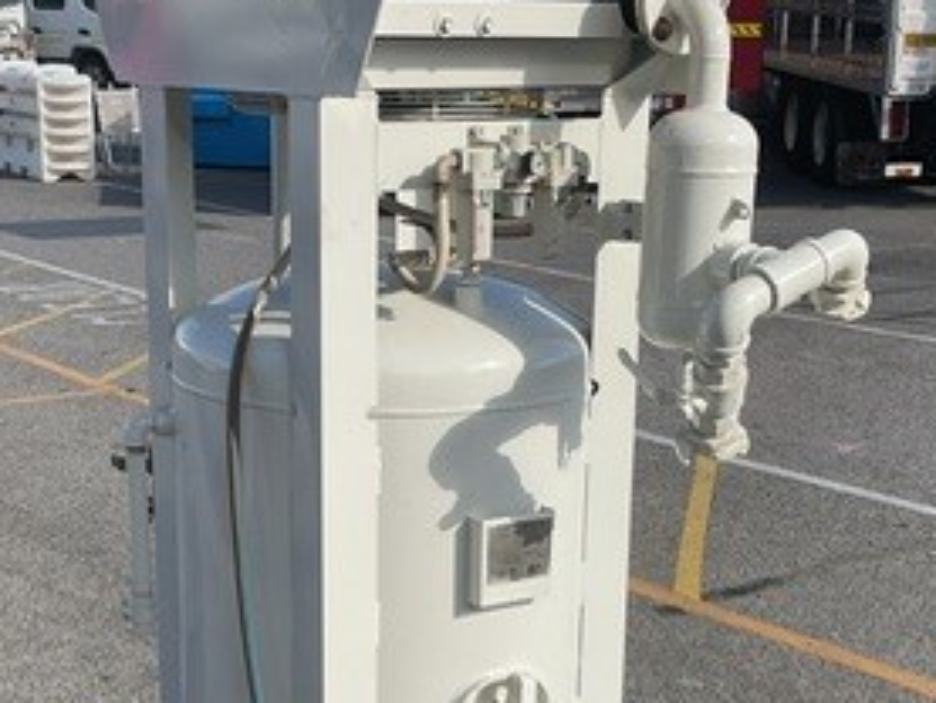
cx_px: 426
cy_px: 571
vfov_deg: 21.6
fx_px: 1812
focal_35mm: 67
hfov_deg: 28.9
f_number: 1.8
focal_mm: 3
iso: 16
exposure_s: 1/1626
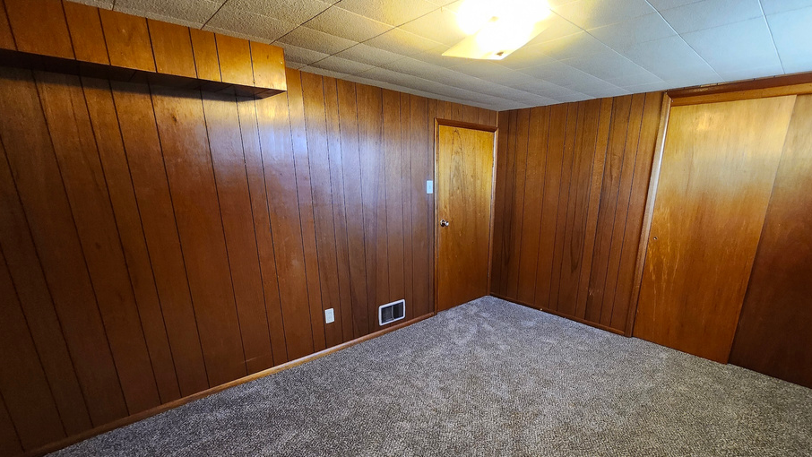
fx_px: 345
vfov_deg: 66.5
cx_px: 458
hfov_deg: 98.8
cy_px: 272
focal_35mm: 16
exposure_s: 1/30
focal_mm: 1.74
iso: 500
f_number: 2.2
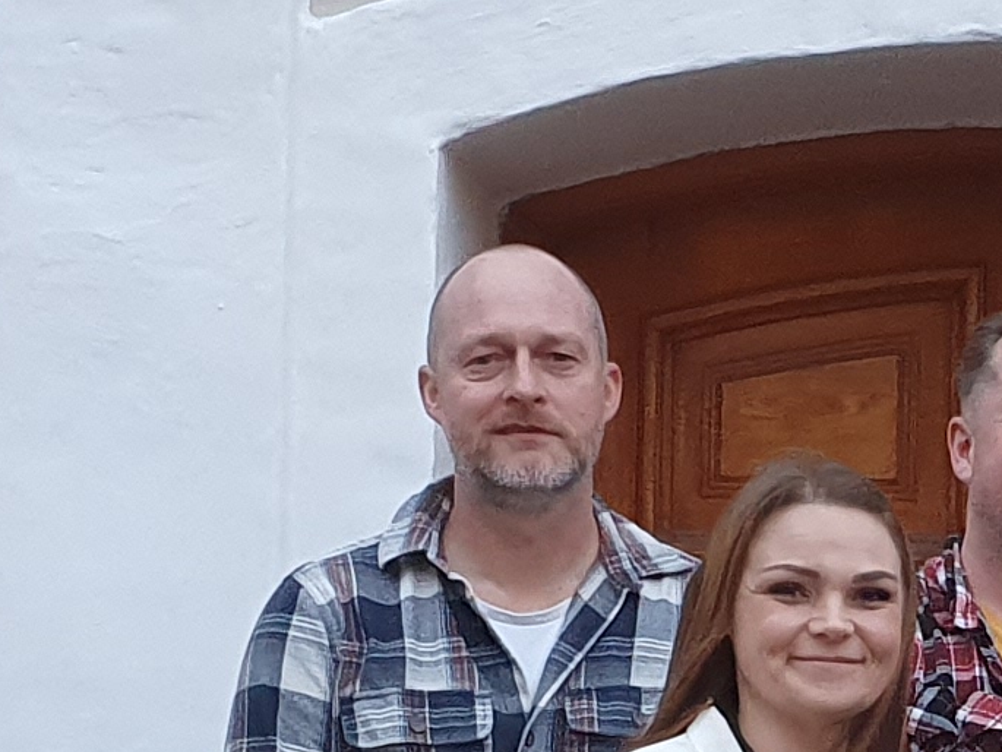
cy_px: 666
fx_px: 4430
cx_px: 1208
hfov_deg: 12.6
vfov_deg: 9.7
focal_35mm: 153
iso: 200
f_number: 1.5
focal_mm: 4.32
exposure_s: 1/50
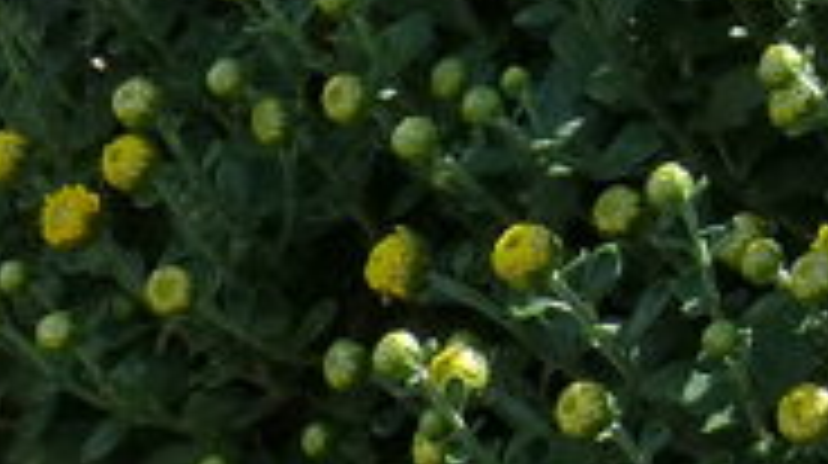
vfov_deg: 1.4
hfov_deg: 2.5
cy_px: -1261
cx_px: 1557
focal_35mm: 863
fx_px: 18925
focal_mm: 25.6
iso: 160
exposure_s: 1/250
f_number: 5.6
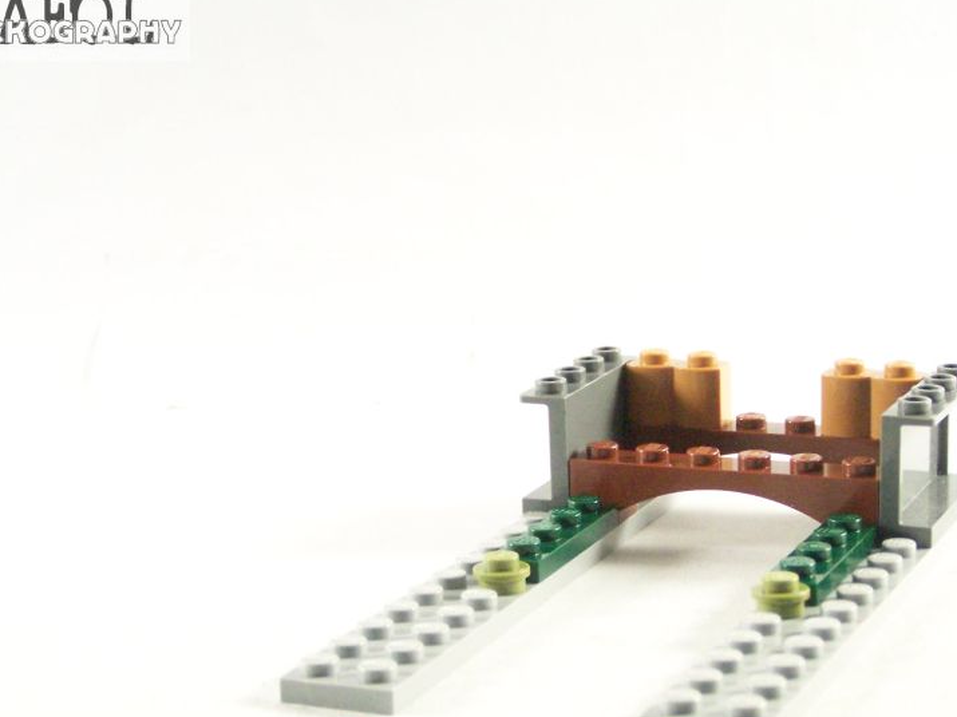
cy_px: 475
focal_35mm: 96
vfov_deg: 15.4
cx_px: 594
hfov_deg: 20.4
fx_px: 2654
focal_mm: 11.1
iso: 400
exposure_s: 1/60
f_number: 3.2
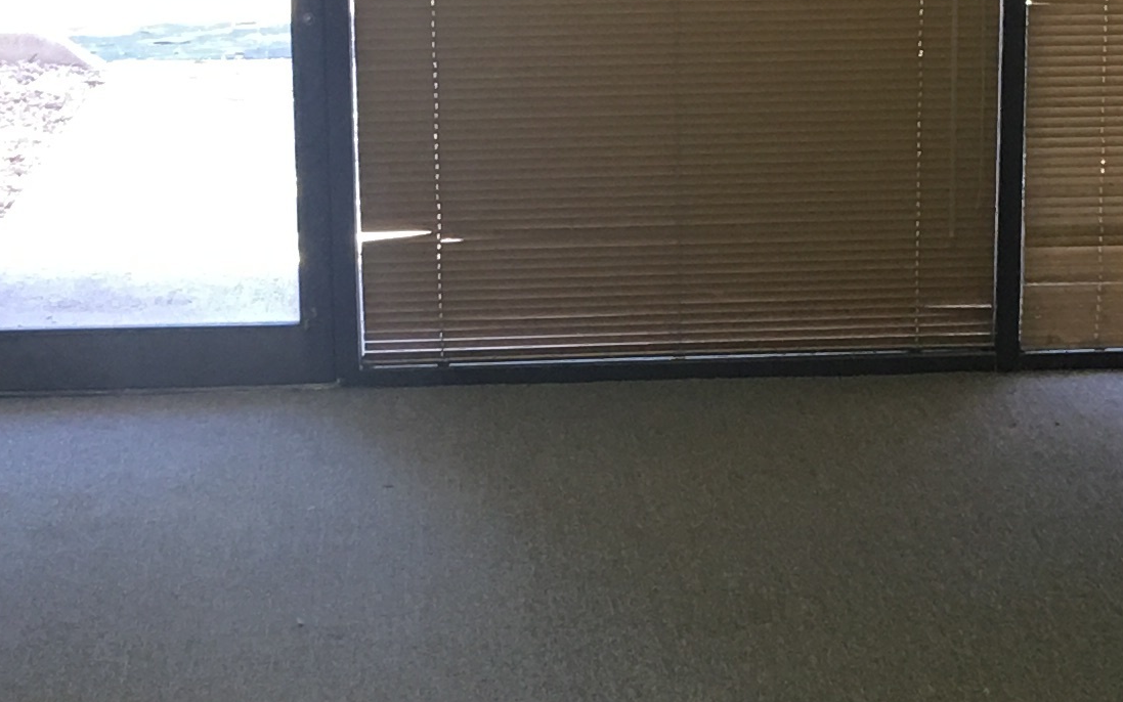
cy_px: 394
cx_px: 589
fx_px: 3459
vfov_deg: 11.6
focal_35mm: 113
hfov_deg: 18.4
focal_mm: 4.15
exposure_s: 1/30
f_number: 2.2
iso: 32
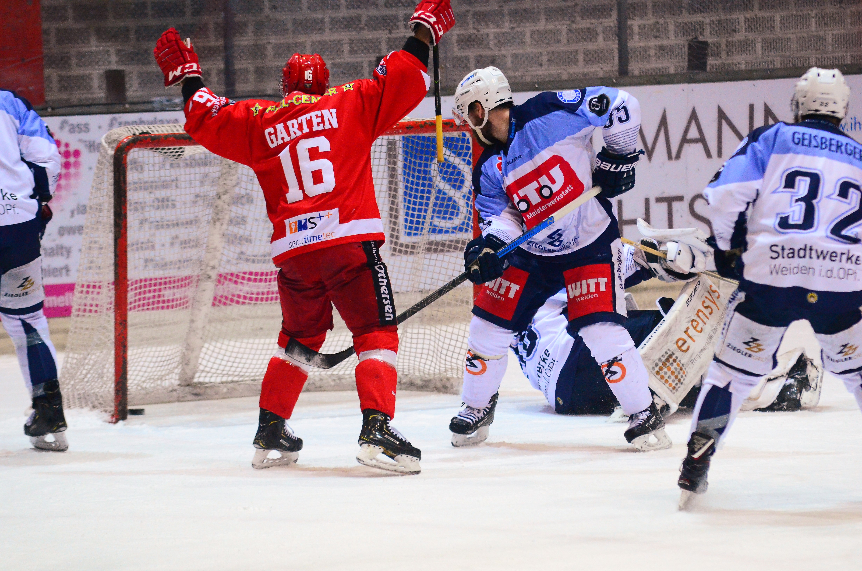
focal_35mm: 300
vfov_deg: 4.6
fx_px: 7168
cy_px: 286
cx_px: 431
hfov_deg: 6.9
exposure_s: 1/1600
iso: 3200
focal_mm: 200
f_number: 4
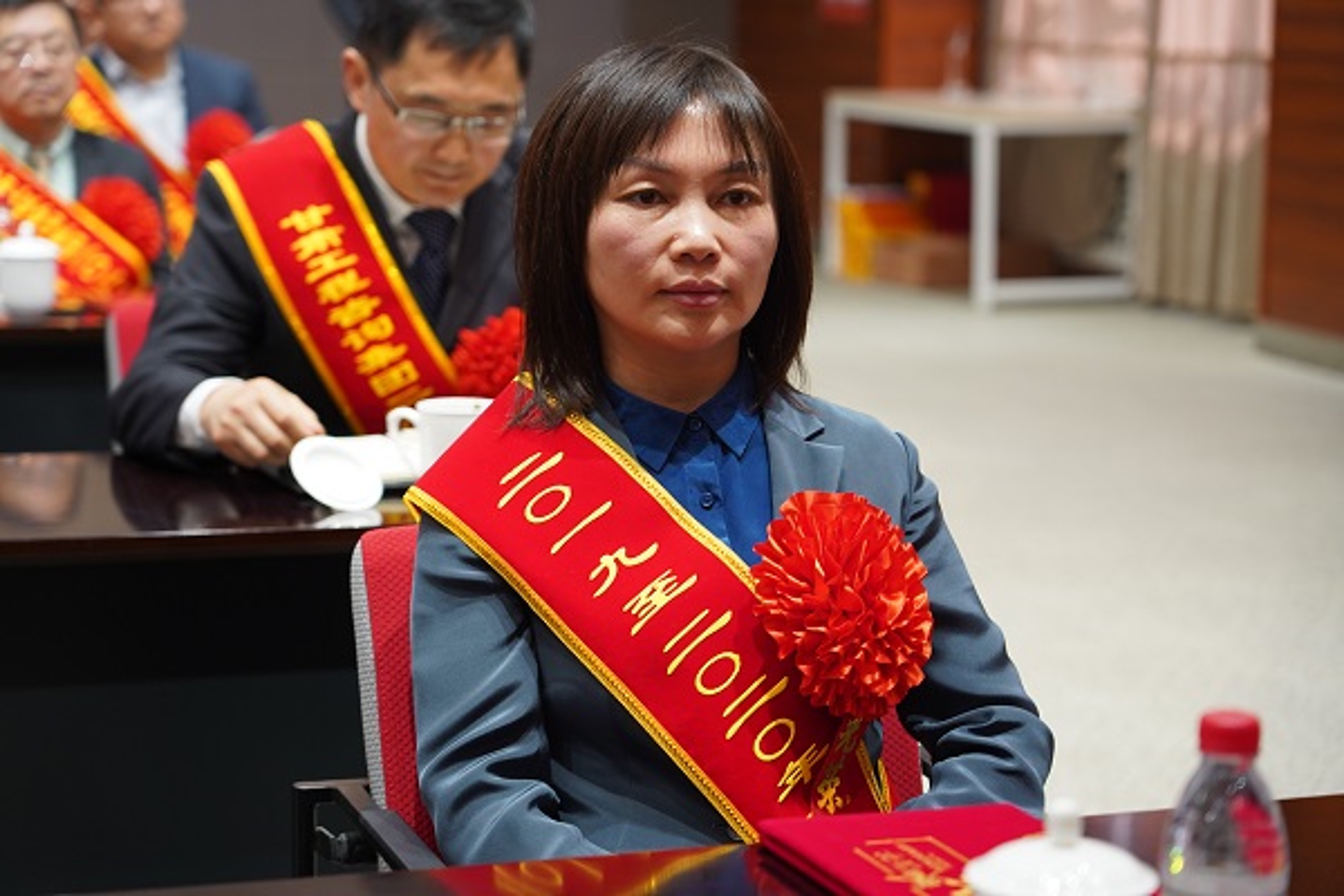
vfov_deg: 16.3
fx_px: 3136
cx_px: 672
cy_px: 448
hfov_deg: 24.2
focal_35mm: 84
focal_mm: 84
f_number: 4
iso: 1250
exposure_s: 1/100
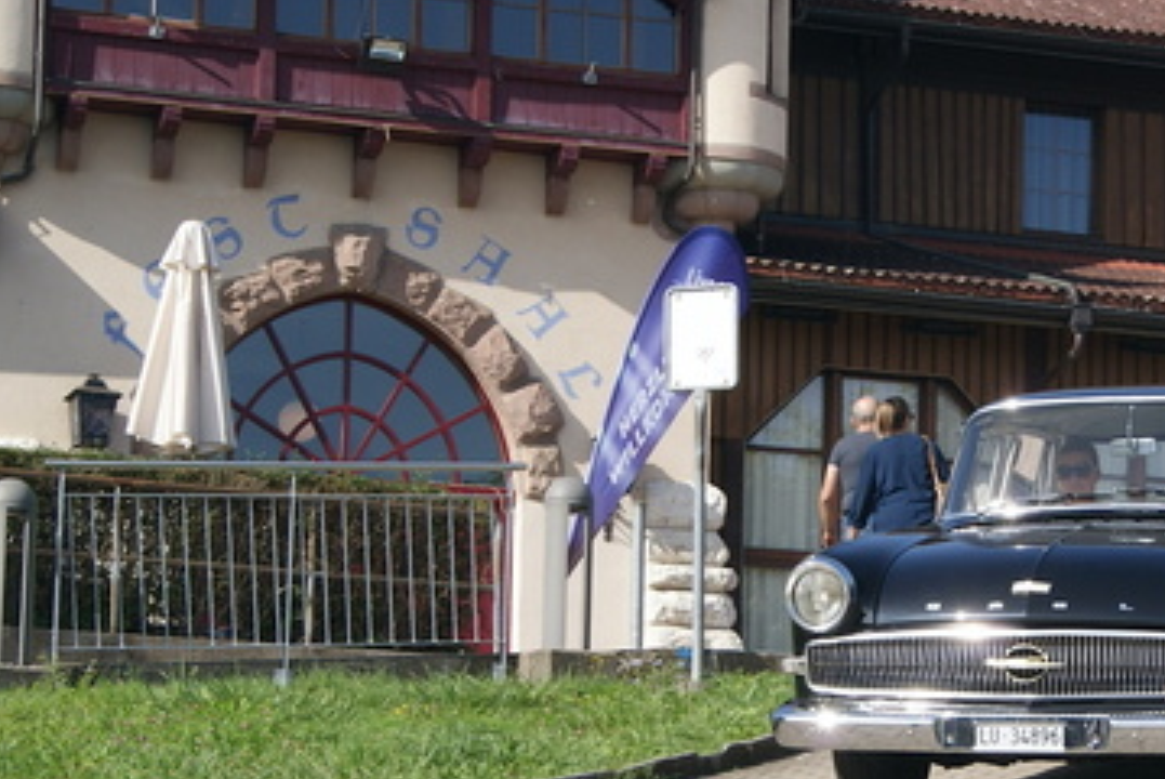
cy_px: 532
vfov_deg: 13.7
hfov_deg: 20.4
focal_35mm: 100
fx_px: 3239
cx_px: 732
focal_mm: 40
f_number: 11
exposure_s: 1/100
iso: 100
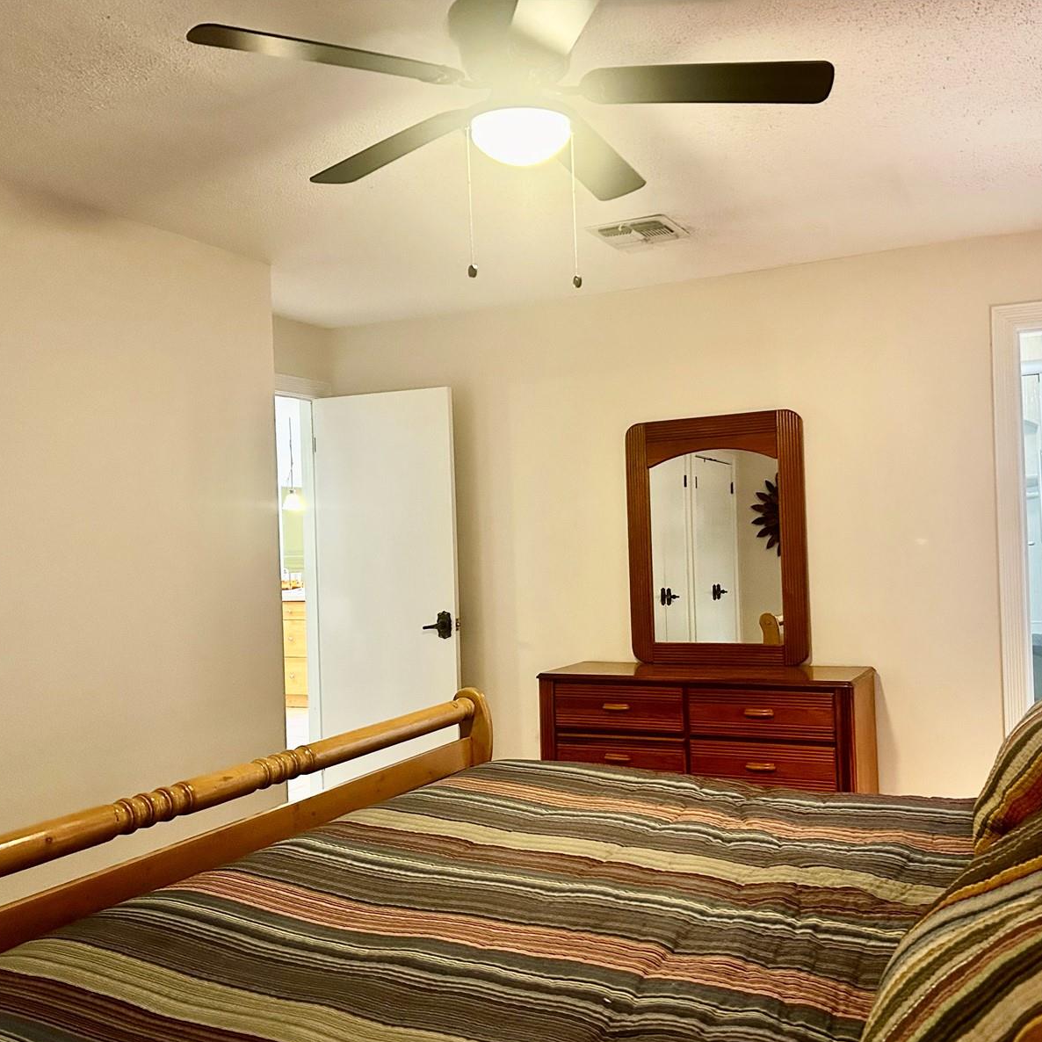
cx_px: 605
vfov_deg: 52.5
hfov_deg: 52.3
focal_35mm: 31
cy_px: 525
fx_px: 1056
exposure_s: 1/60
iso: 500
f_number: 1.5
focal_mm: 5.7
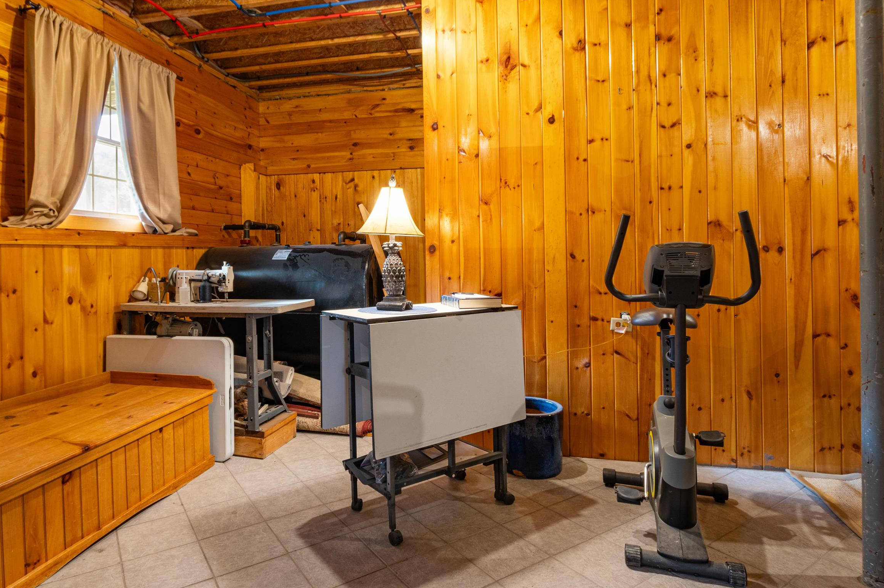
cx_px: 385
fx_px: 491
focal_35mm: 20
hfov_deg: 83.6
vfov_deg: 61.6
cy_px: 256
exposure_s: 1
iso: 100
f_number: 8
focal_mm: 10
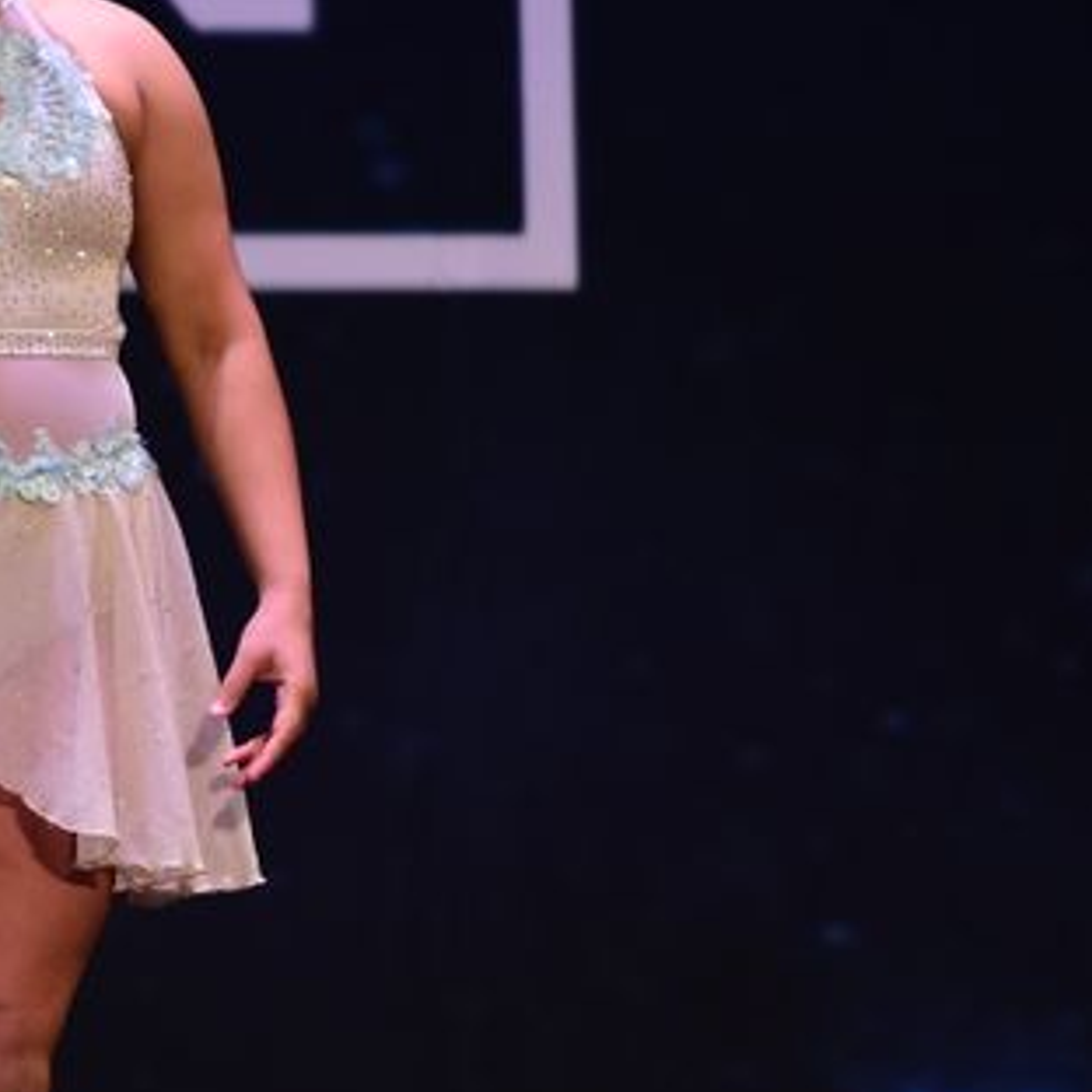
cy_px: 546
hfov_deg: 3.3
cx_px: -7
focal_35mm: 529
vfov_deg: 3.3
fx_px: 18880
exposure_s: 1/800
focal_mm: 190
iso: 2500
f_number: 2.8
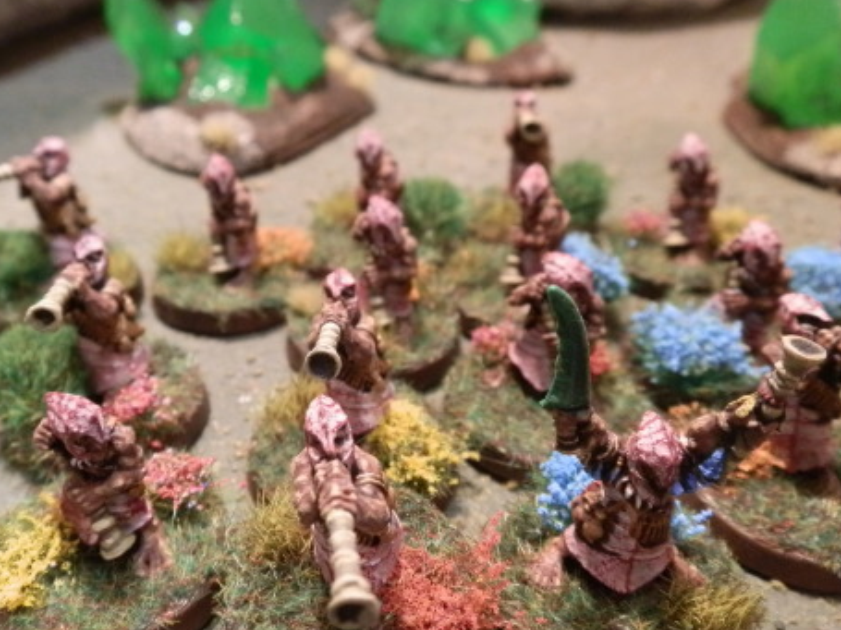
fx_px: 802
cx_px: 357
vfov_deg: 42.9
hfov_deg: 55.1
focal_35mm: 33
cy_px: 318
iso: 400
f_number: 3.1
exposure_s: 1/50
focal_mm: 5
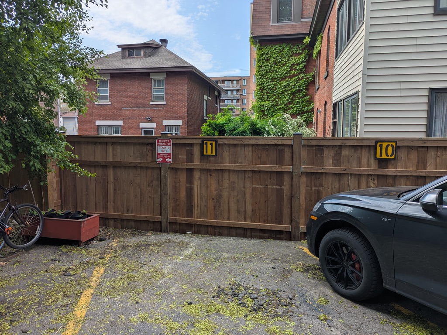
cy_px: 168
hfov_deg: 71.6
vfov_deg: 56.8
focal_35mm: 24
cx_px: 224
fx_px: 310
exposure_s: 1/2020
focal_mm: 6.81
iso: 45
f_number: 1.85
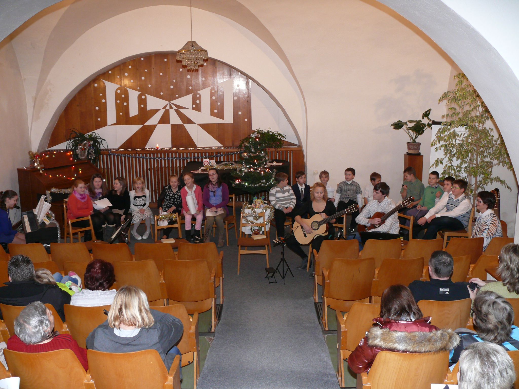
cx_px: 260
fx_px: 525
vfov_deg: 40.7
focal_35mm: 35
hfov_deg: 52.6
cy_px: 194
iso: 200
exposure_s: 1/30
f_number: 2.8
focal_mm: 7.4
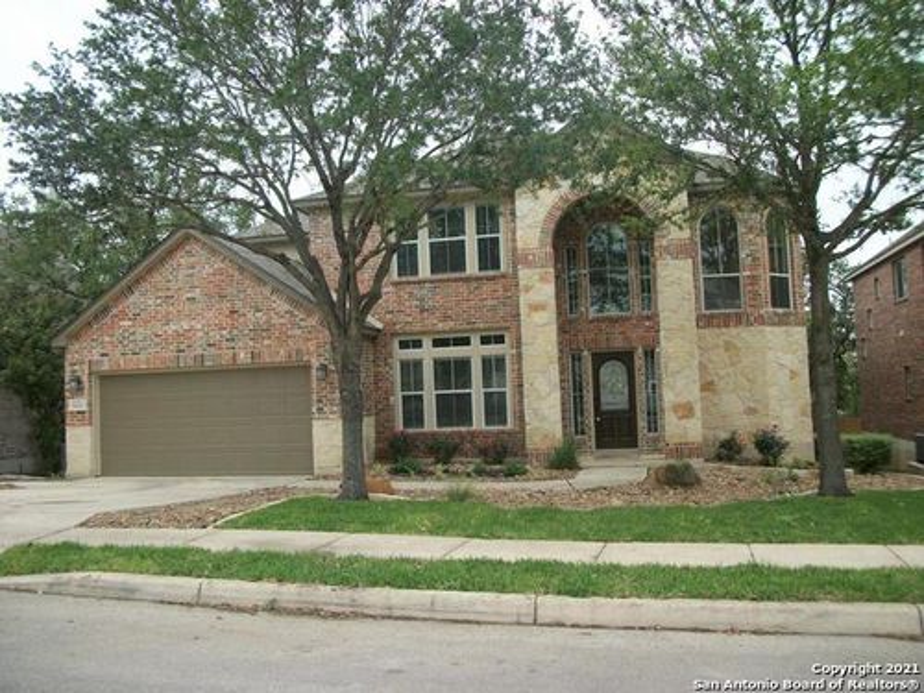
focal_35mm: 32
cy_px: 346
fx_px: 854
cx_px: 462
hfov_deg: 56.8
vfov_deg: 44.2
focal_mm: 5.7
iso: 80
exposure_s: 1/320
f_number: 2.9
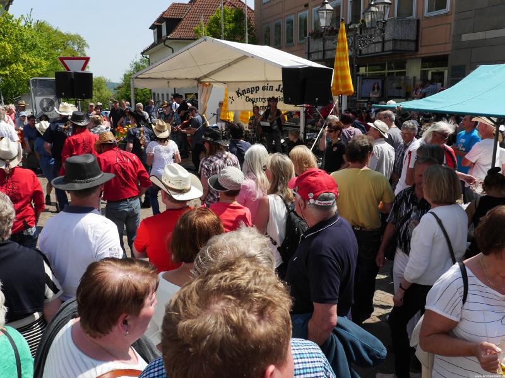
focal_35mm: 28
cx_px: 252
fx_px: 408
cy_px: 189
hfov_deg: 63.4
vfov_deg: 49.7
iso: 200
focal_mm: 14
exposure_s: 1/320
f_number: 8
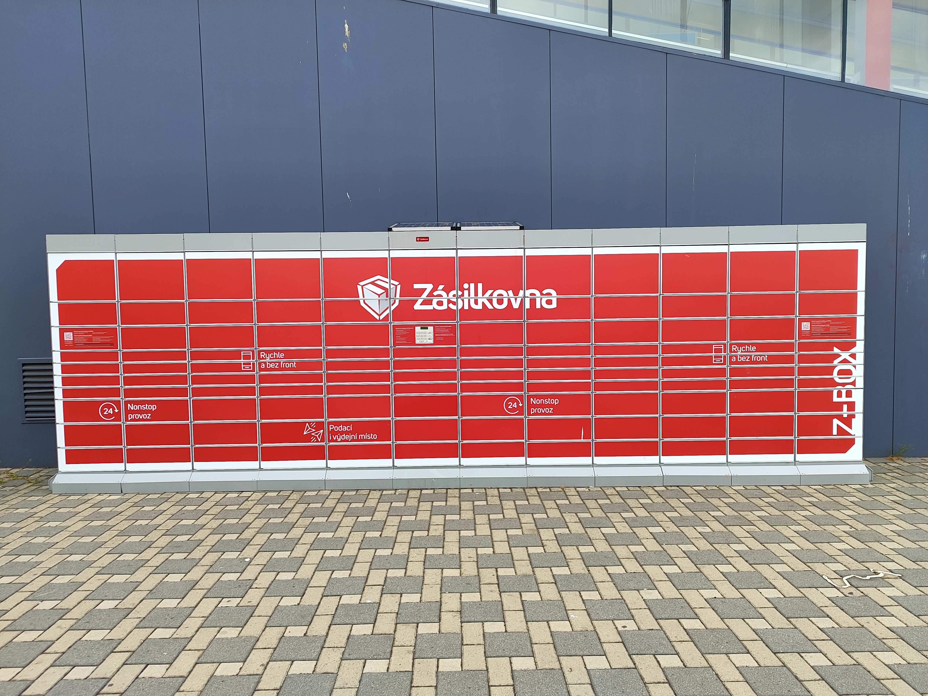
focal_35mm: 24
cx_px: 464
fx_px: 643
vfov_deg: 56.8
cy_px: 348
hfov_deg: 71.6
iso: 57
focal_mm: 5.89
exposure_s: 1/100
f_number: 1.89
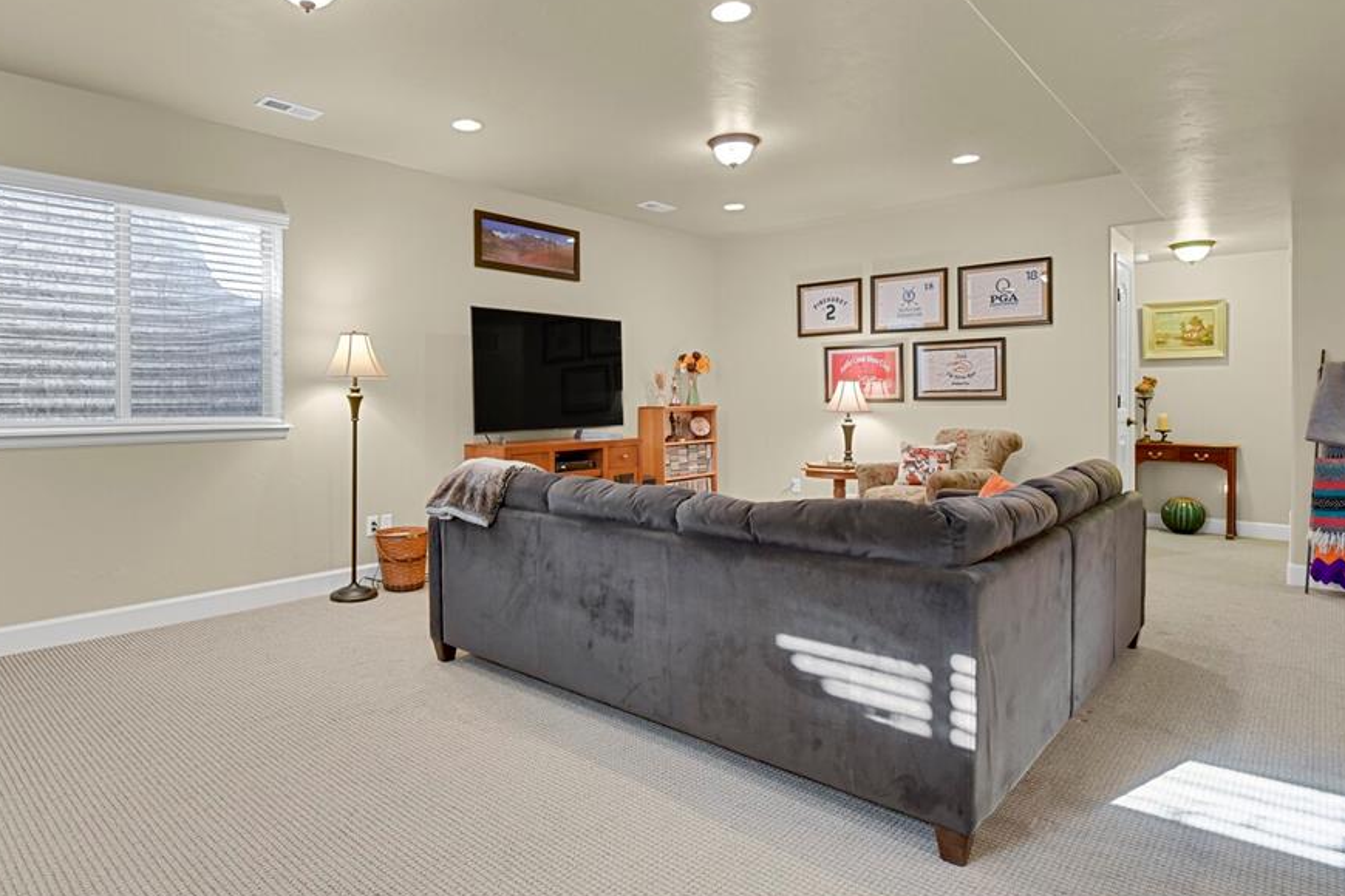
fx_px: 747
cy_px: 406
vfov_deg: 61.8
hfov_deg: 83.7
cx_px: 598
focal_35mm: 20
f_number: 8
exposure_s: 1/13
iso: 12800
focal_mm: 17
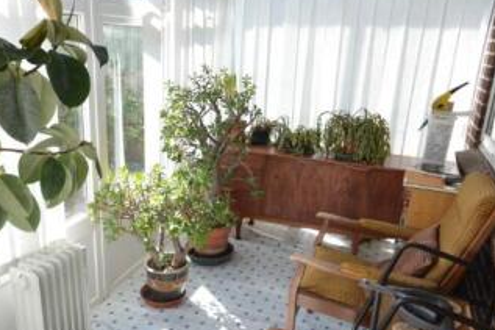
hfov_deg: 59.9
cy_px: 195
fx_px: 426
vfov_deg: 42.1
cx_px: 203
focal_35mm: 31
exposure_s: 1/160
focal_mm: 10
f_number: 8
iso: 400
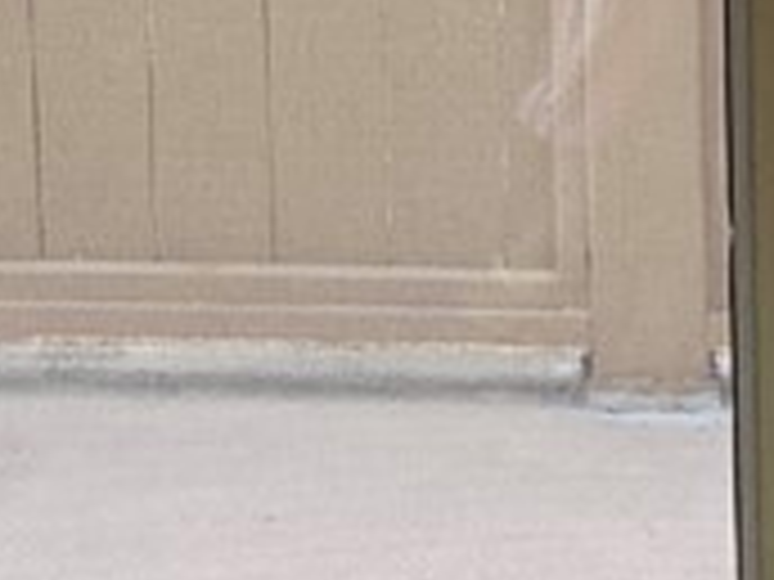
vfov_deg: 8.3
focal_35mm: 173
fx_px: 3868
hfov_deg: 11.4
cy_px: -414
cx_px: 252
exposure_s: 1/216
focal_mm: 3
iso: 16
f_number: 1.8
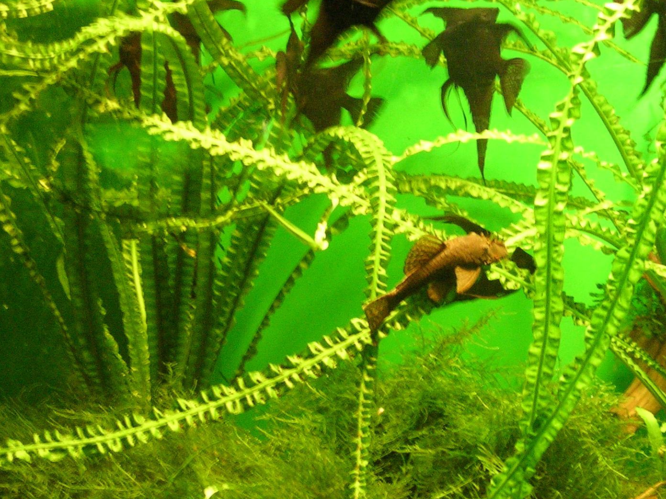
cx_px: 421
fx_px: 1077
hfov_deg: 34.2
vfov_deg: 26.1
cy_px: 216
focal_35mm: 56
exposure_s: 1/4
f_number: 2.8
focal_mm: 5.8
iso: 200
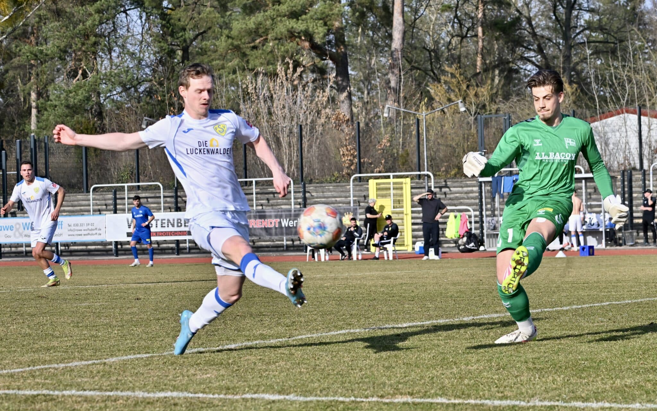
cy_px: 215
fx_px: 1737
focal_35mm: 97
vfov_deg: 13.5
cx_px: 329
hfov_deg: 21.4
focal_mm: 95
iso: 400
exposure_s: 1/1600
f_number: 6.3
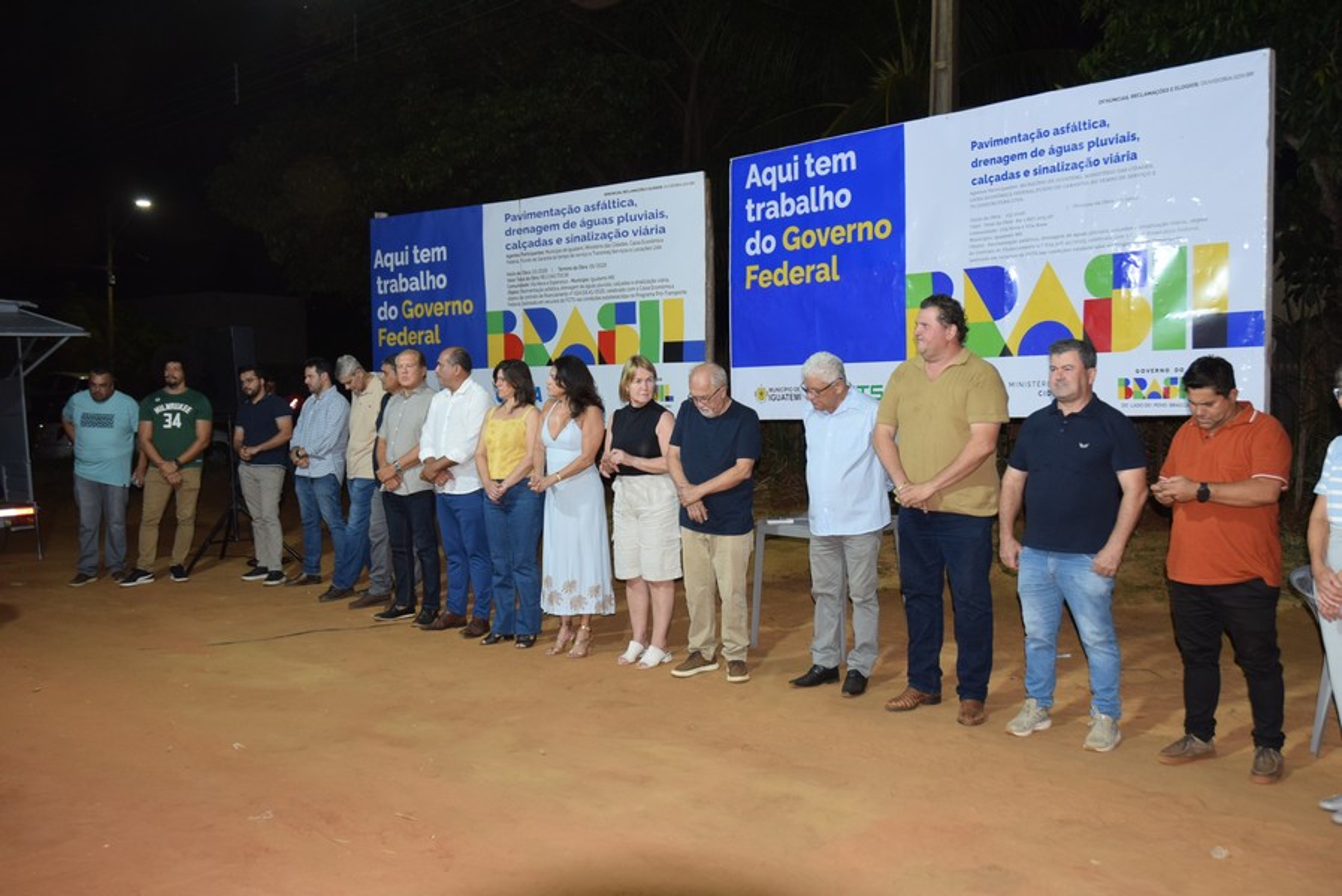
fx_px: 1343
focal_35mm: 36
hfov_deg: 53.1
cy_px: 448
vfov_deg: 36.9
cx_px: 671
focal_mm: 24
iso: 800
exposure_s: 1/80
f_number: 4.5
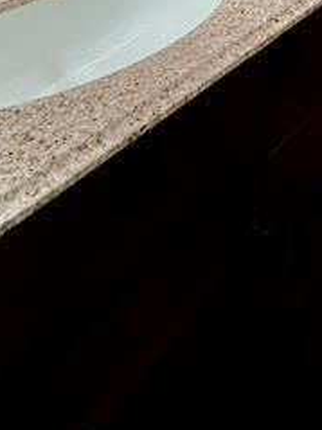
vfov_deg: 28.3
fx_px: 559
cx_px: 311
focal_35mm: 45
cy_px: -211
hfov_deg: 30.2
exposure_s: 1/120
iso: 250
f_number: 2.2
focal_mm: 2.22
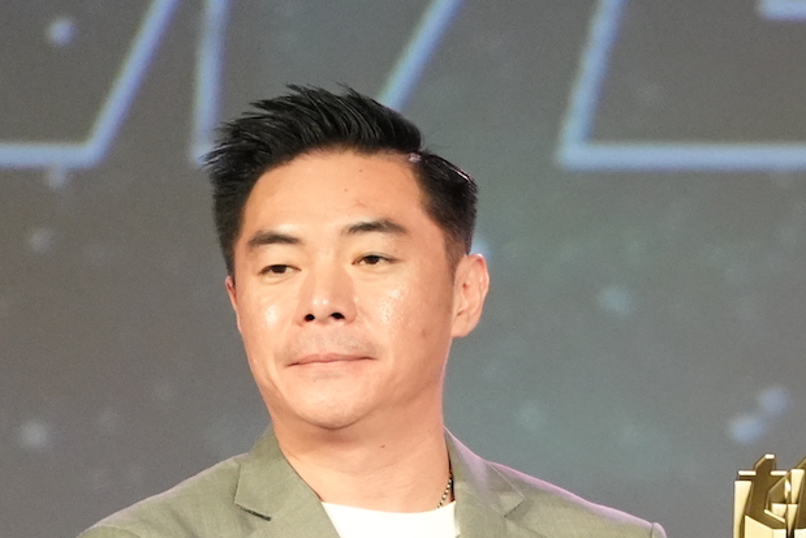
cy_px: 385
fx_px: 20288
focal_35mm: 906
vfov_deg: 1.5
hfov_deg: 2.3
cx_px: 895
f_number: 2.8
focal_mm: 200
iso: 5000
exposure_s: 1/800
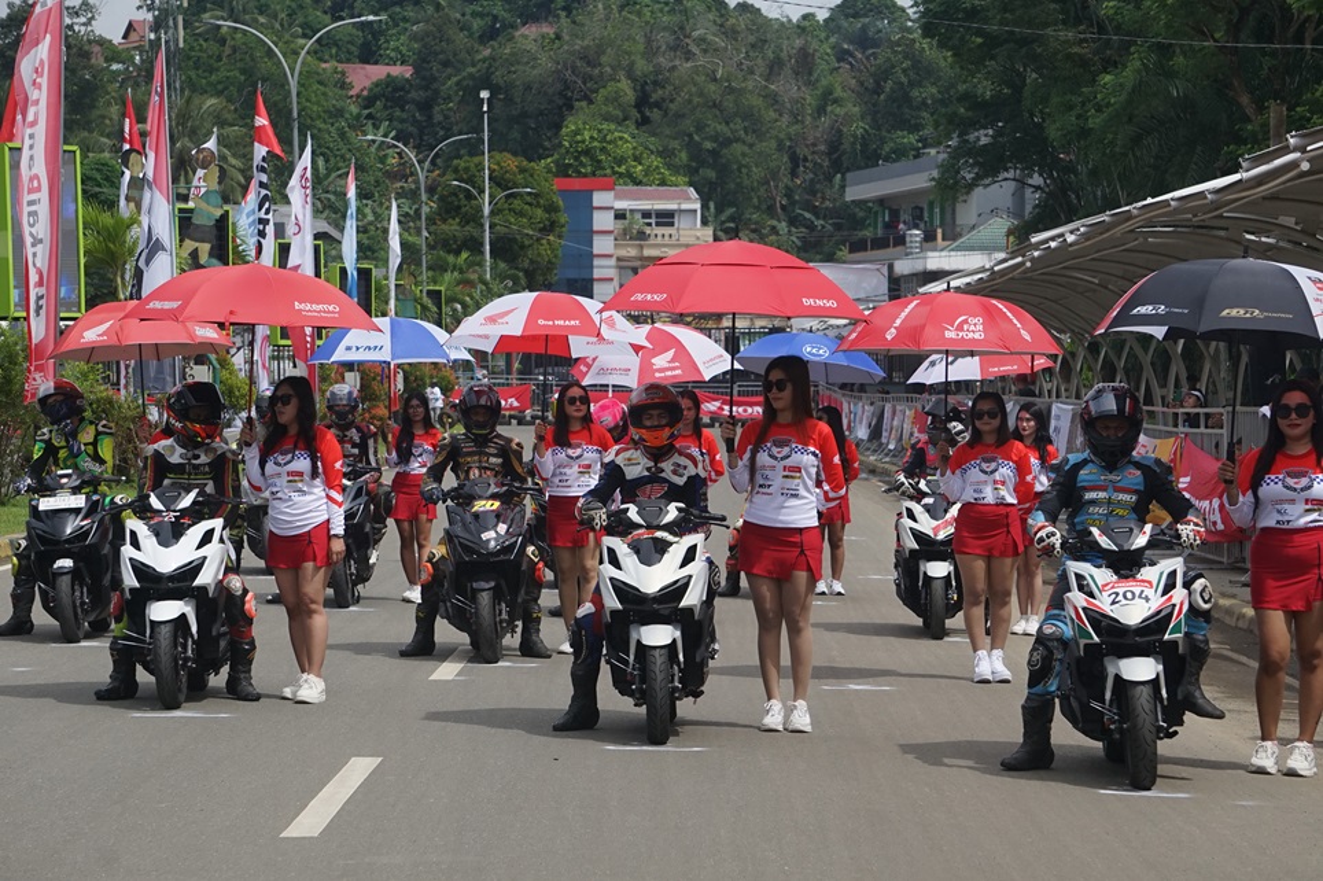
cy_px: 440
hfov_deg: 18.8
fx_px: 4004
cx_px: 662
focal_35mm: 109
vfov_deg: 12.6
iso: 500
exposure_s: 1/2000
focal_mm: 73
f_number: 8
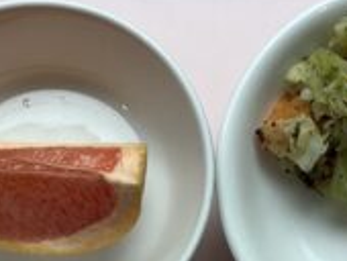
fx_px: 913
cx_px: 200
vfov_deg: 15.6
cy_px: 321
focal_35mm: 91
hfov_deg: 21.5
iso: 25
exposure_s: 1/127
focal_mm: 3.3
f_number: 2.4
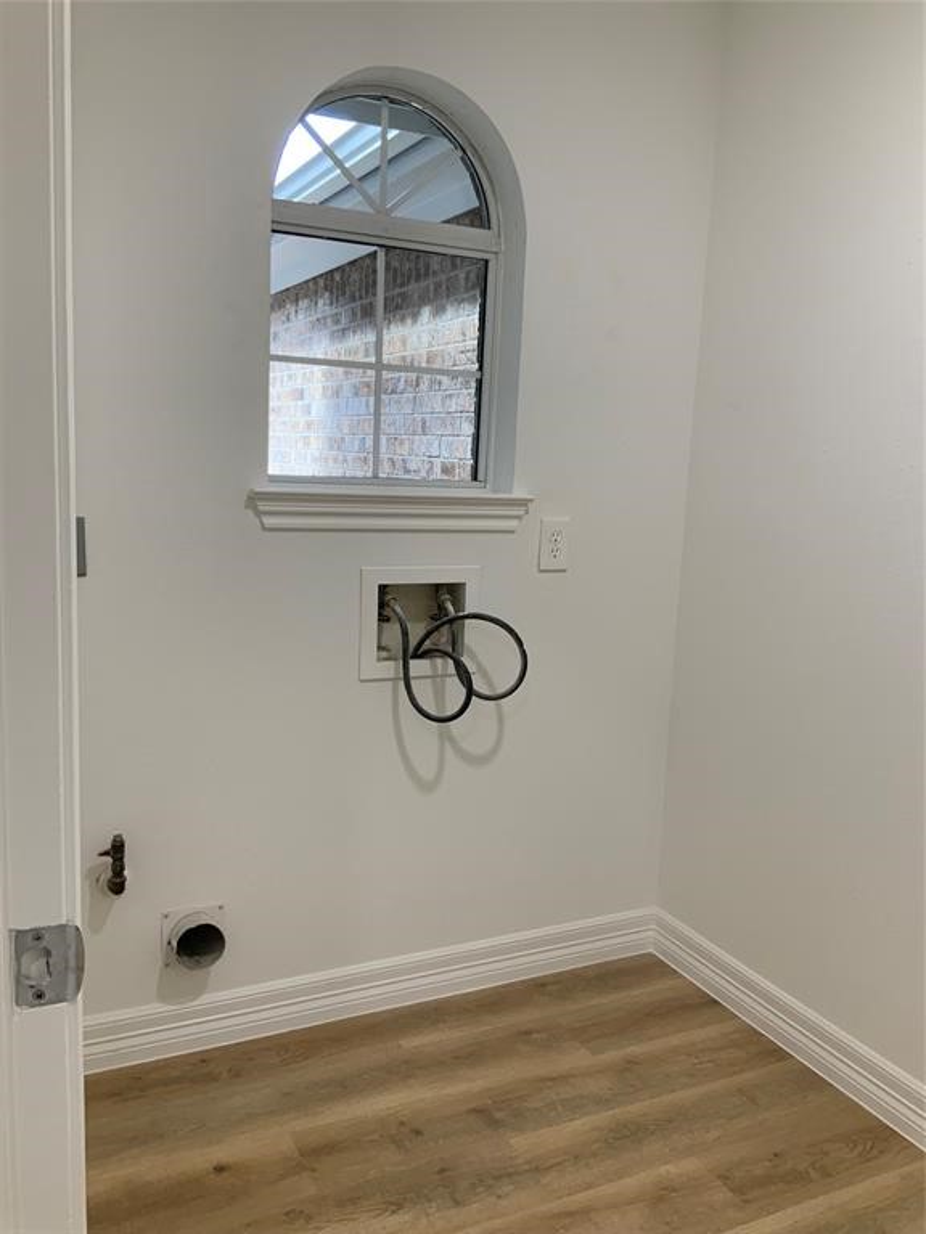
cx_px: 463
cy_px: 617
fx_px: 1034
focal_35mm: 29
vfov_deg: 61.7
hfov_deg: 48.2
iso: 50
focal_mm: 3
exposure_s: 1/60
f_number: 1.8
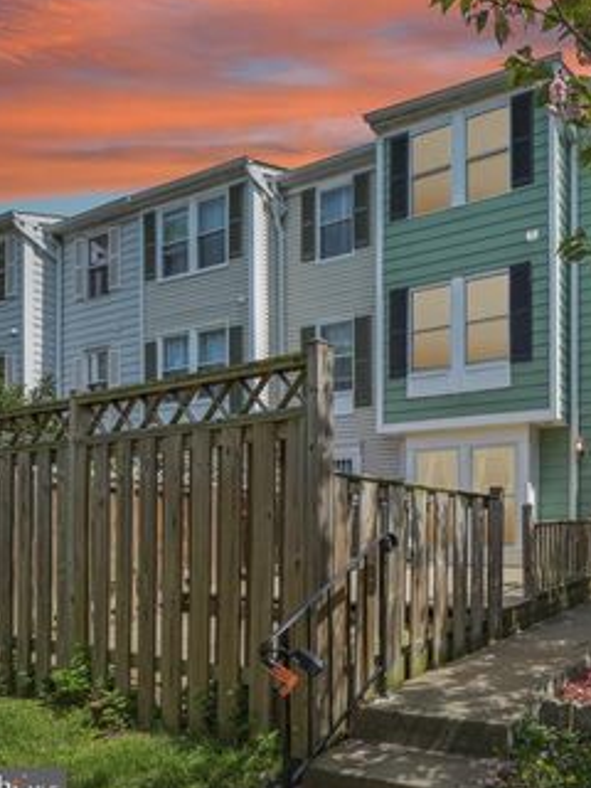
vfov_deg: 79.0
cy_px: 400
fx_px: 478
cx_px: 549
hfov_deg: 54.0
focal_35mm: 21
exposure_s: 1/100
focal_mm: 14
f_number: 8
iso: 100
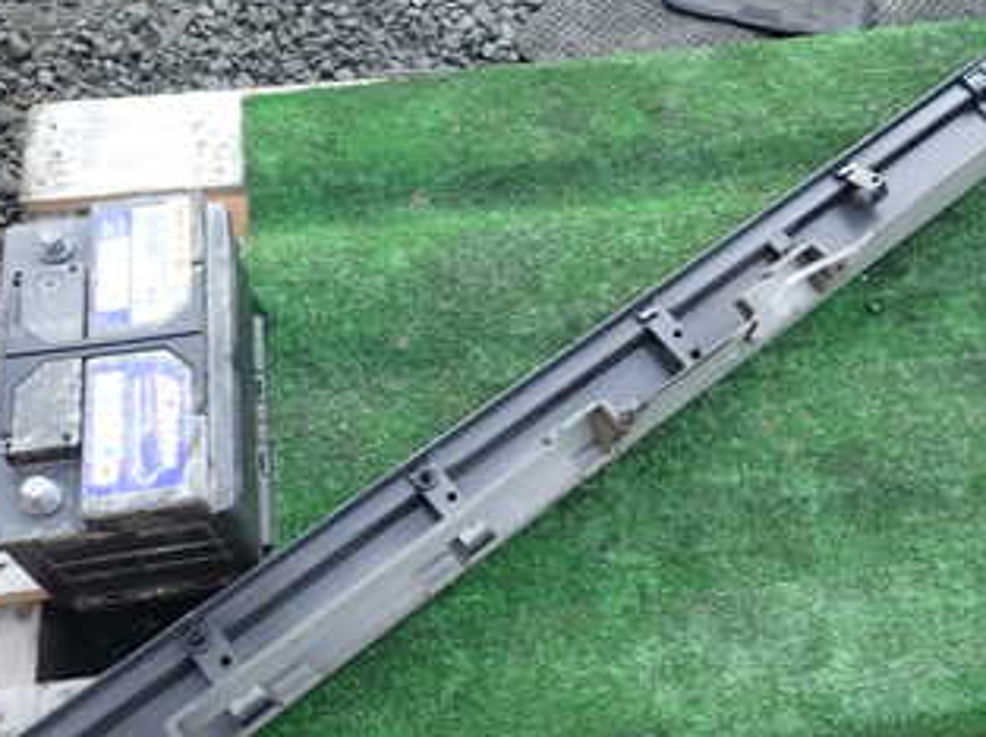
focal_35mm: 48
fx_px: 1366
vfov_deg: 30.1
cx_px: 699
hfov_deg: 39.0
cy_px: 290
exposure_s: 1/100
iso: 100
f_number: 2
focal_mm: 4.5
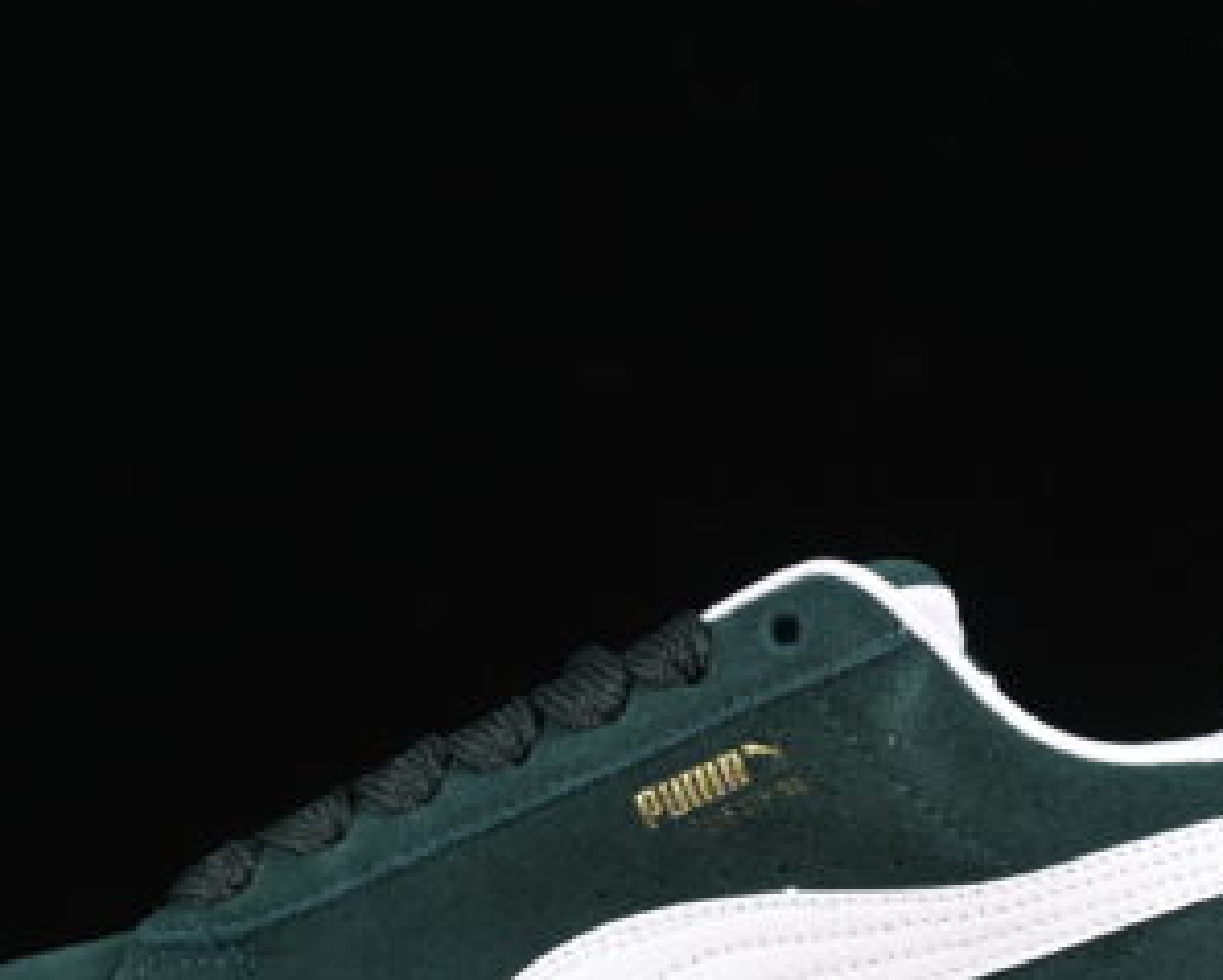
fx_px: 5143
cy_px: 762
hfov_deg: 13.6
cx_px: 675
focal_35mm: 142
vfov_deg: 10.9
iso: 160
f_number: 6.3
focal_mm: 50
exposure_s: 1/60
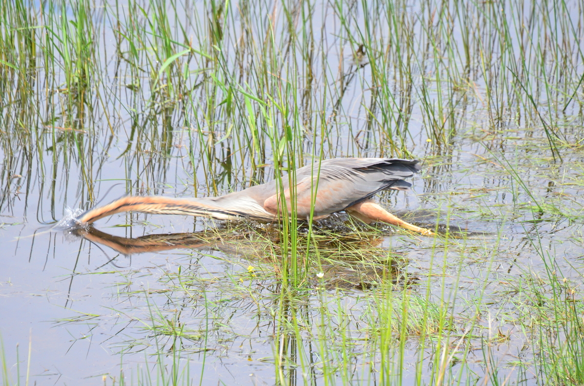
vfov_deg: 1.8
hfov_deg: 2.8
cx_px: 292
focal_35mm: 750
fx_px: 12141
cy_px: 193
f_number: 10
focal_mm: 500
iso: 800
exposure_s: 1/800
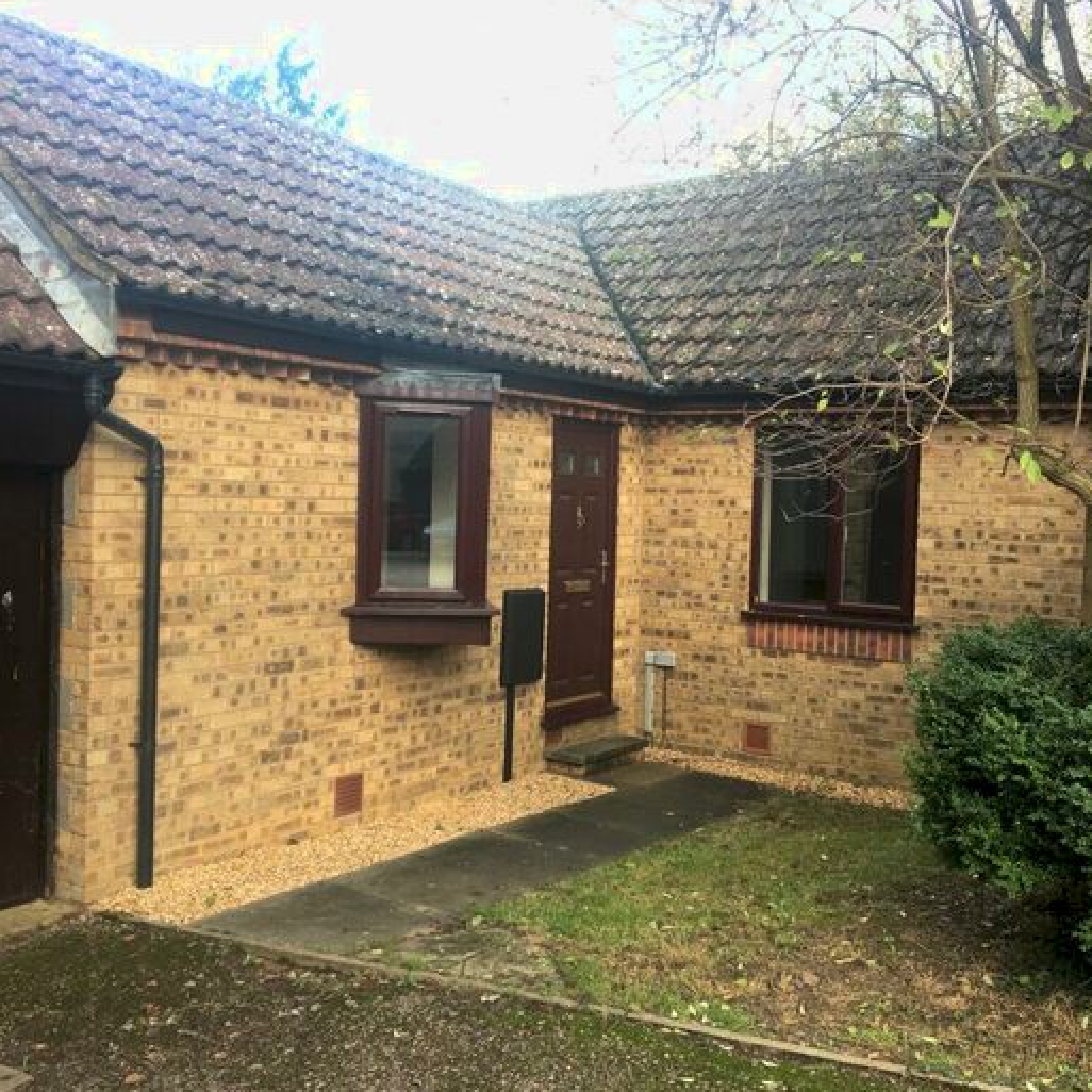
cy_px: 540
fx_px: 1249
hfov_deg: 47.2
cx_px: 573
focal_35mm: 35
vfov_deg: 47.2
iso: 32
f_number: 2.2
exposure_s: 1/100
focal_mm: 4.15
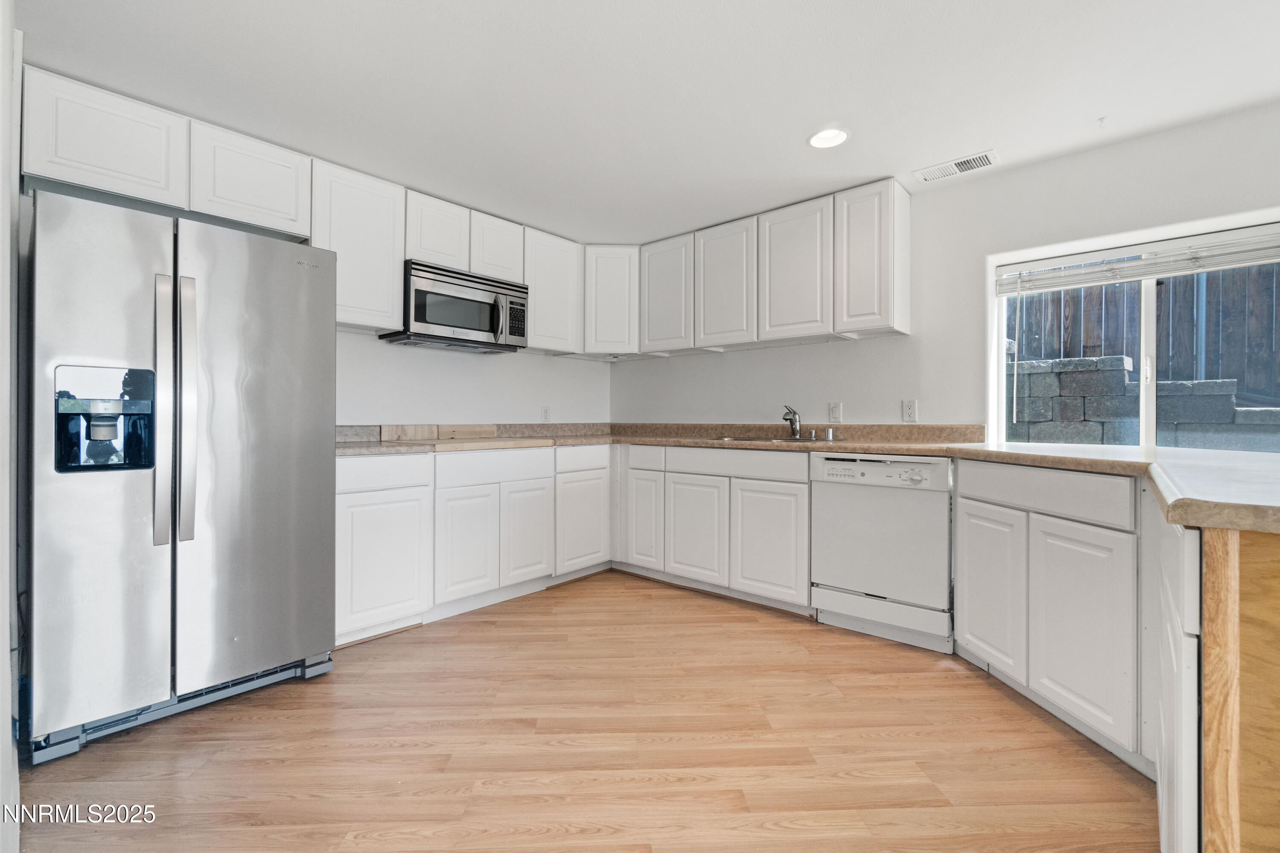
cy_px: 426
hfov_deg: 100.4
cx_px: 640
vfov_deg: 77.3
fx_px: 533
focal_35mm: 15
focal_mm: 10
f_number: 8
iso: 4000
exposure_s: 1/60
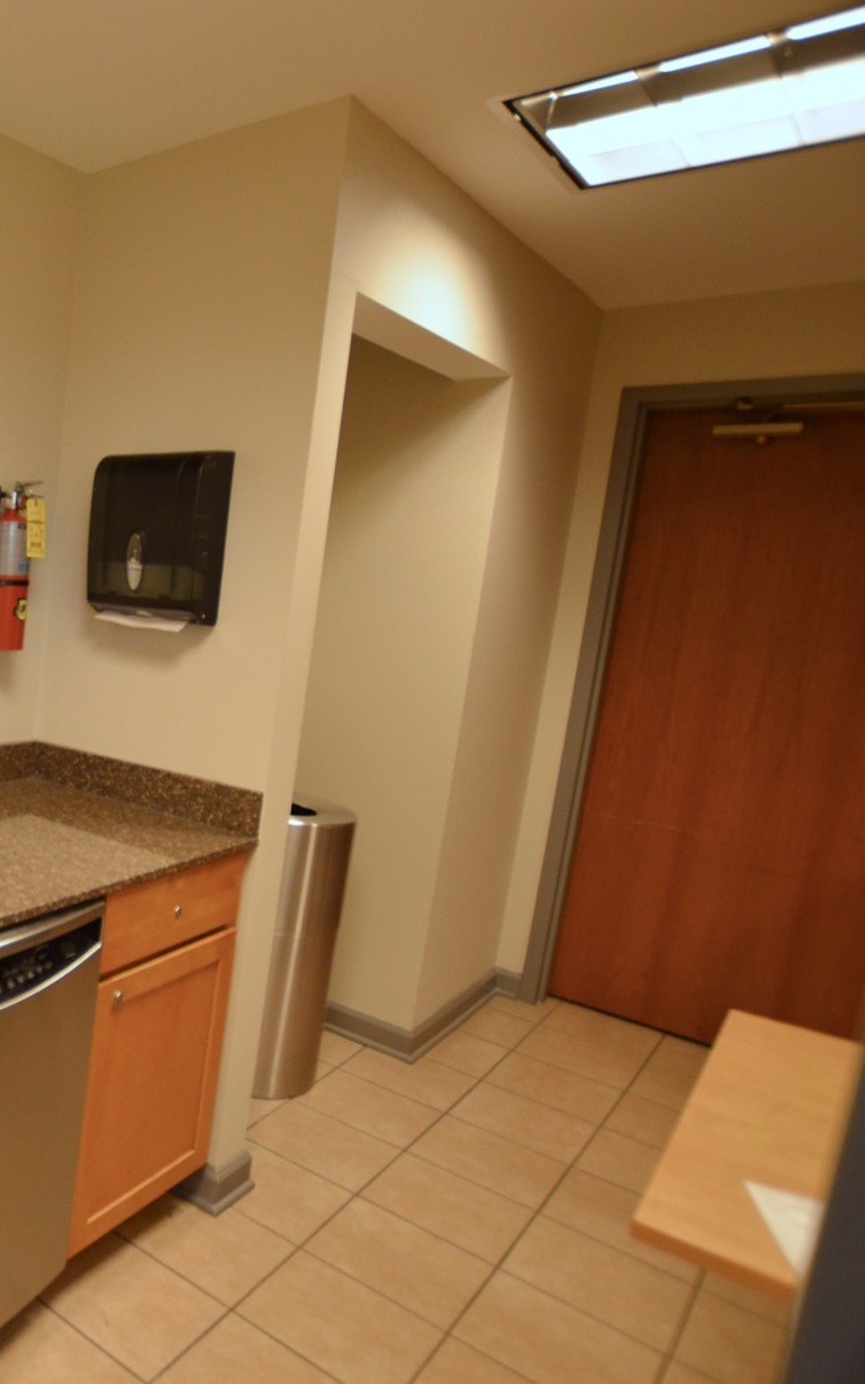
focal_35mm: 24
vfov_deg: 74.8
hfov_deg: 37.8
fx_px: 905
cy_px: 681
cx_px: -182
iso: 800
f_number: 4
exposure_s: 1/60
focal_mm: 10
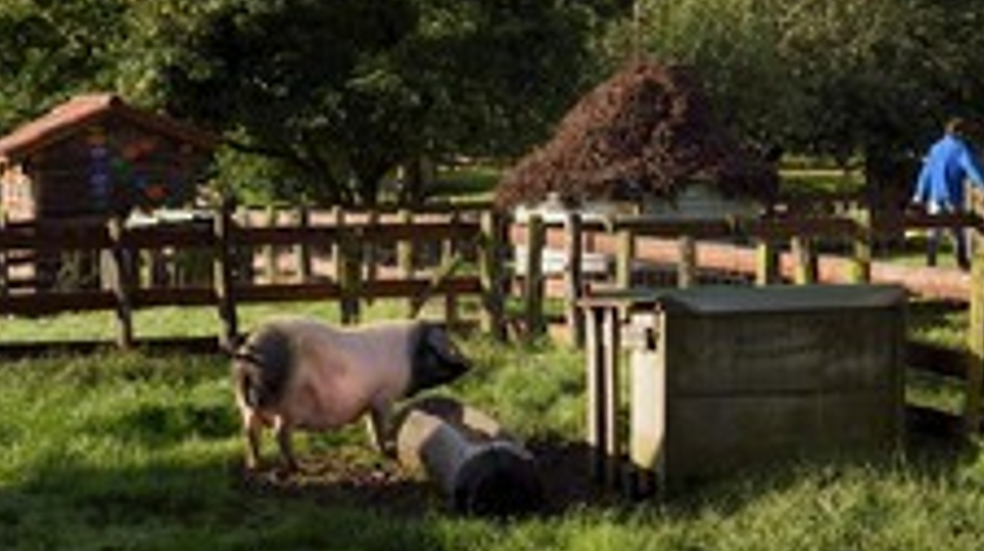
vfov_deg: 12.7
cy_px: -13
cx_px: 673
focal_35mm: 94
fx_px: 2450
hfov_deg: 22.6
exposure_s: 1/250
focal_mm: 48
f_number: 13
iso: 400
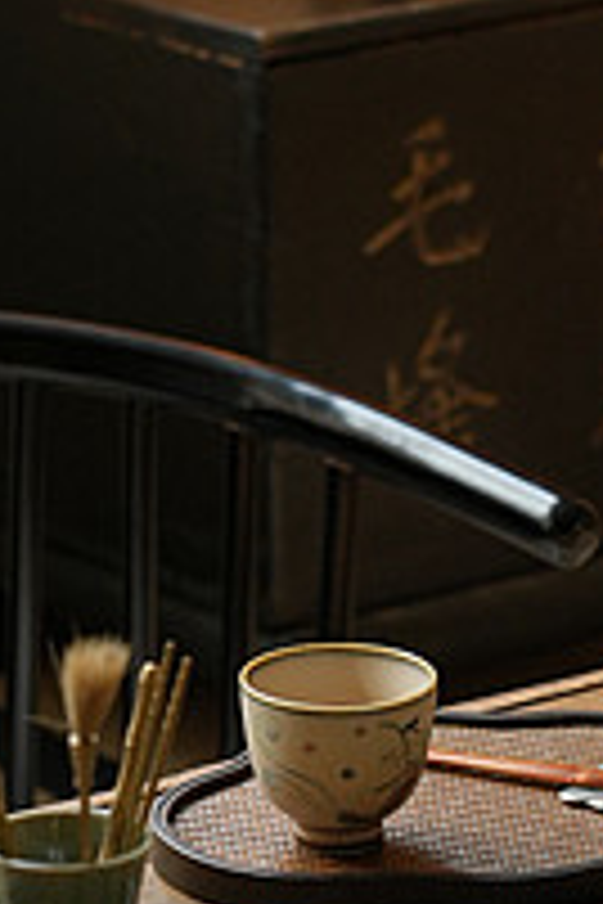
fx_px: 5401
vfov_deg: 9.5
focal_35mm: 215
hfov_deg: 6.4
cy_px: 859
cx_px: 430
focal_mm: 54
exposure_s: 1/200
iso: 250
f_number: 3.5
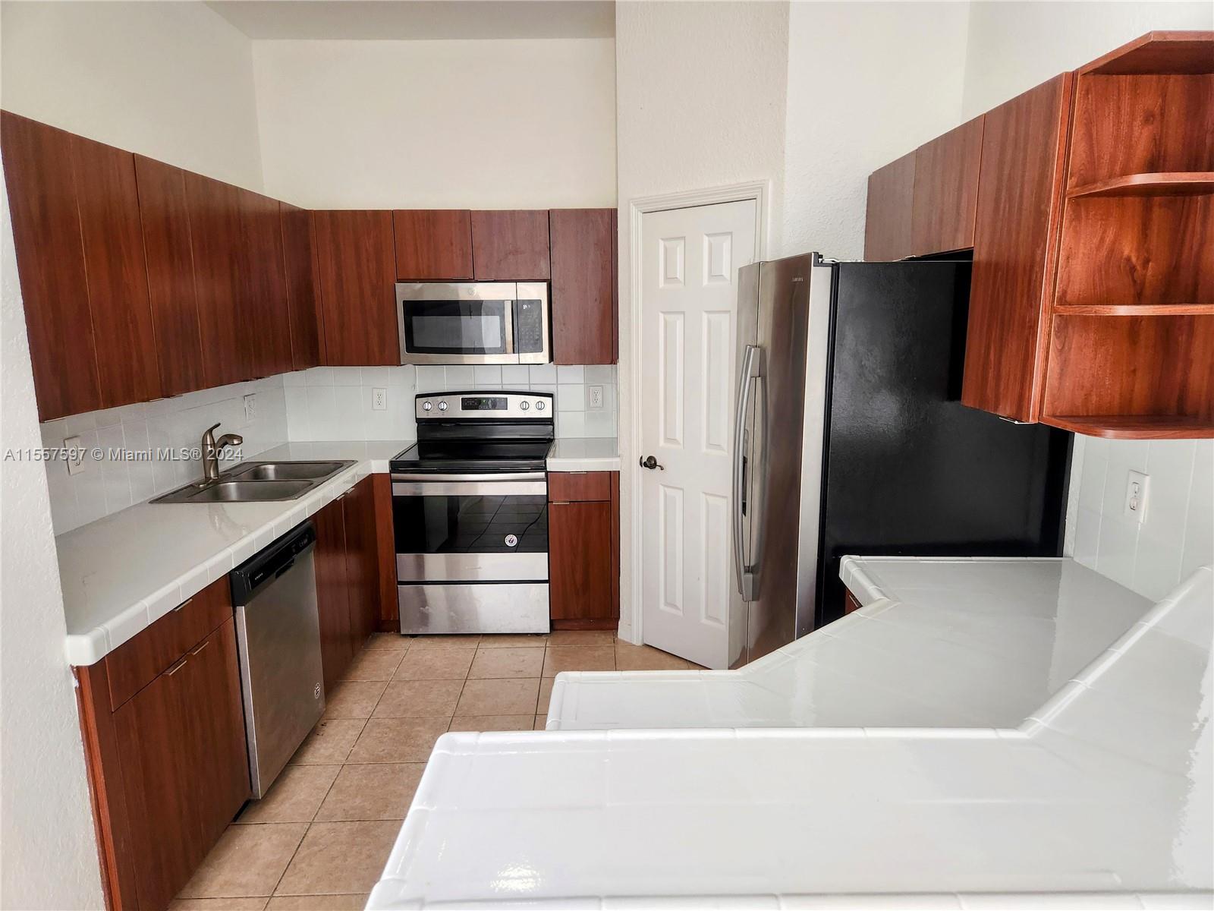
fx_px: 807
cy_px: 456
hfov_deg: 73.9
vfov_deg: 58.9
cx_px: 607
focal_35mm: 23
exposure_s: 1/180
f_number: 1.8
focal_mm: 5.4
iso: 200
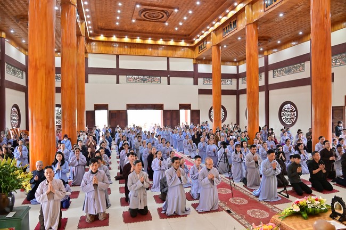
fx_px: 230
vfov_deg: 53.0
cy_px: 115
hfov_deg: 73.8
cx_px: 173
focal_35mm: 24
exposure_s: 1/100
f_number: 5.6
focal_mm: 24
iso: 2500
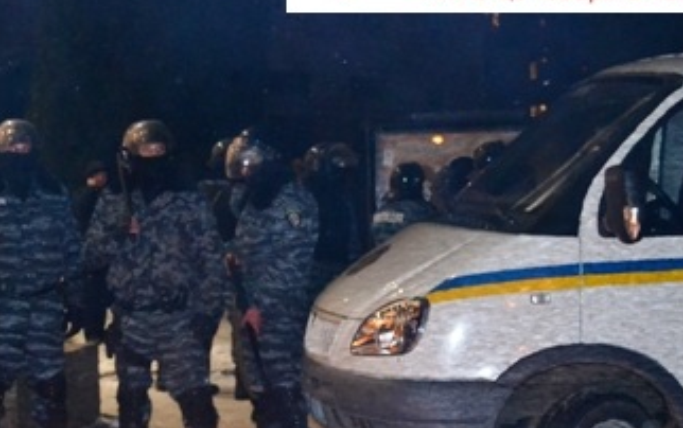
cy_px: 323
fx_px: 1640
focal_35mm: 88
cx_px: 132
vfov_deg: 14.8
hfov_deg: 23.2
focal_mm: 29
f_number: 4.5
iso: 2500
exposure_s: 1/60
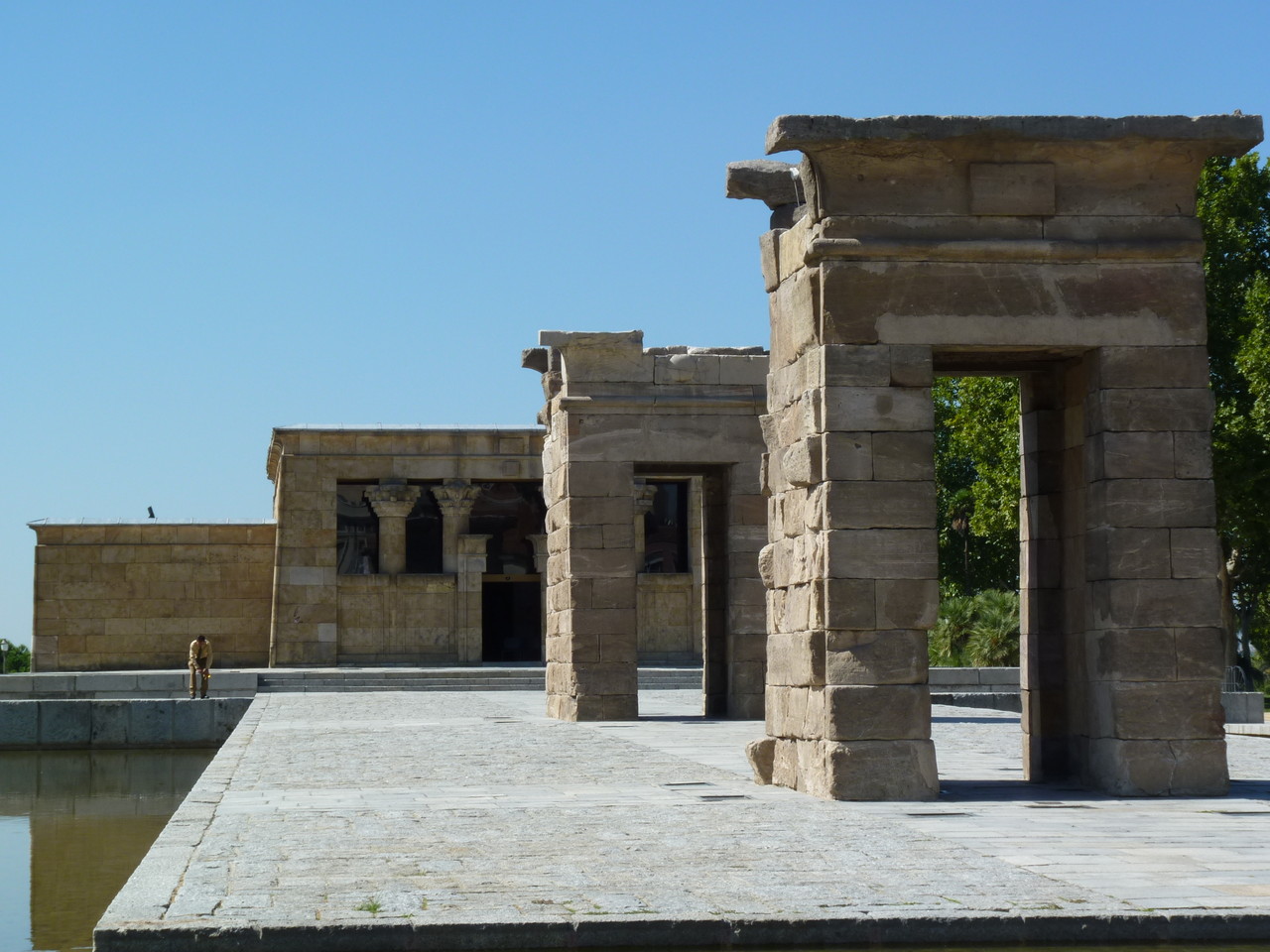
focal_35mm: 87
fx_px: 3192
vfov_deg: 17.0
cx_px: 635
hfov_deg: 22.5
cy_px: 476
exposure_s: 1/320
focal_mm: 15.5
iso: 80
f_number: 5.6
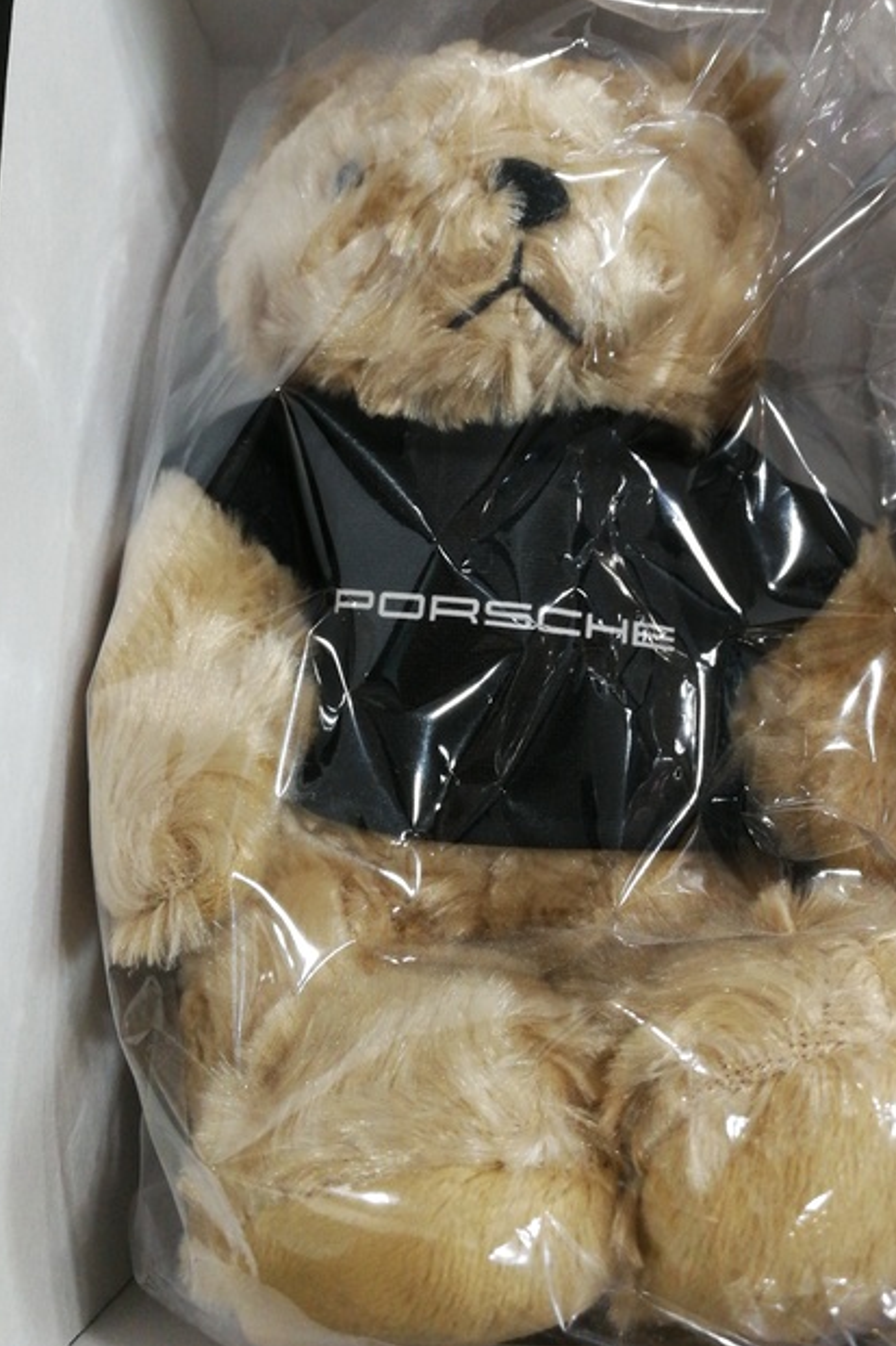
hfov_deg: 38.7
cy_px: 560
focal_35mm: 34
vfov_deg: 55.5
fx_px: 1270
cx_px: 535
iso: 250
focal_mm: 3.95
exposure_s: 1/33.3
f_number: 2.2
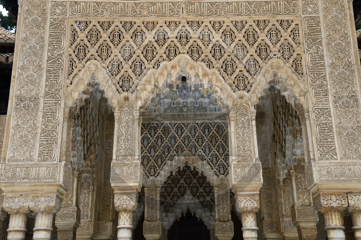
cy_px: 120
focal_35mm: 50
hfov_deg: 39.6
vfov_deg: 26.9
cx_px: 180
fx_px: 501
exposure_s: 1/125
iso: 1600
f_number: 7.1
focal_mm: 50
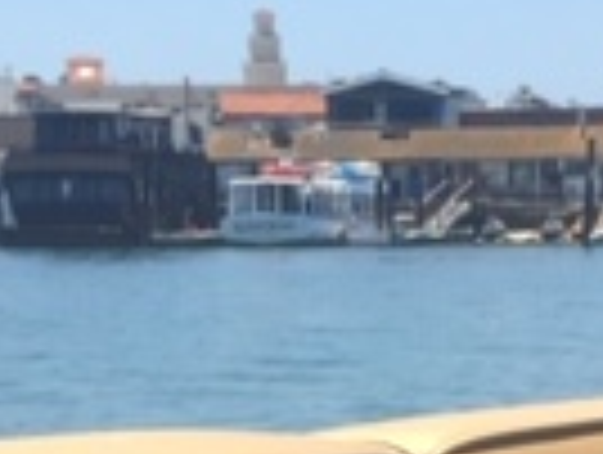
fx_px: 2408
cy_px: 895
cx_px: 378
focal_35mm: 138
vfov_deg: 10.0
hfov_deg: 14.3
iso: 25
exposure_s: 1/793
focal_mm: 4.15
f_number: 2.2
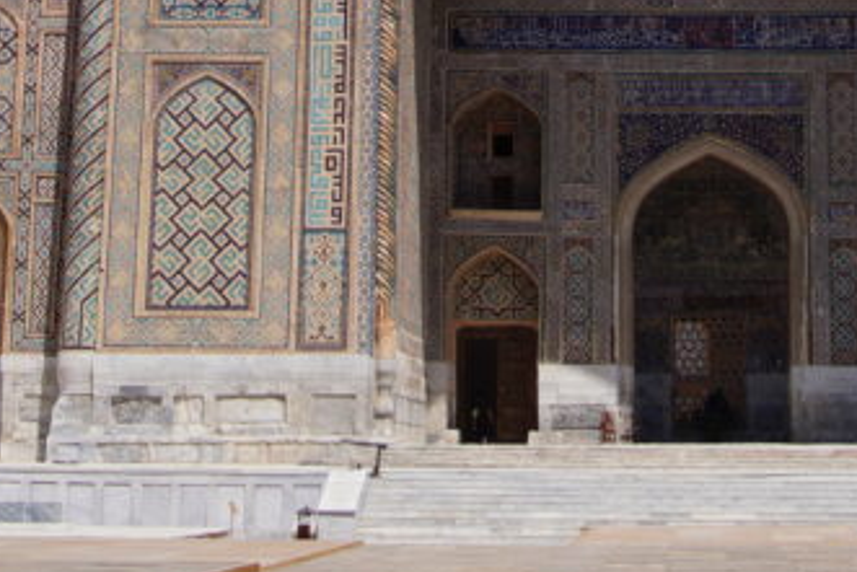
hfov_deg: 19.9
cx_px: 621
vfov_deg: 13.0
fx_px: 2429
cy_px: -186
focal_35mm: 102
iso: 100
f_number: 10
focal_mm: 22
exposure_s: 1/200
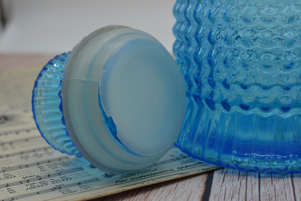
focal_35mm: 52
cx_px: 150
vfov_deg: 25.8
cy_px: 100
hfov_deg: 37.9
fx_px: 439
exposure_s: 1/125
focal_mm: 35
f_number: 5.6
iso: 160
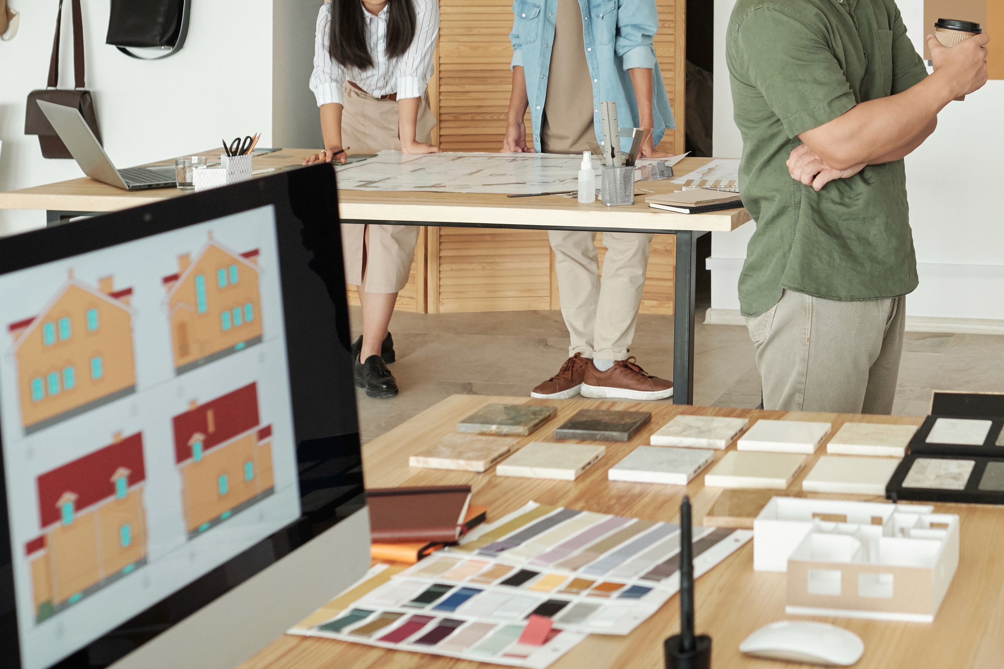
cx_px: 688
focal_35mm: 56
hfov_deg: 35.2
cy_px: 196
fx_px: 1562
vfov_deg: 24.0
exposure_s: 1/200
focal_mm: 23
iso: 800
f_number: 3.6
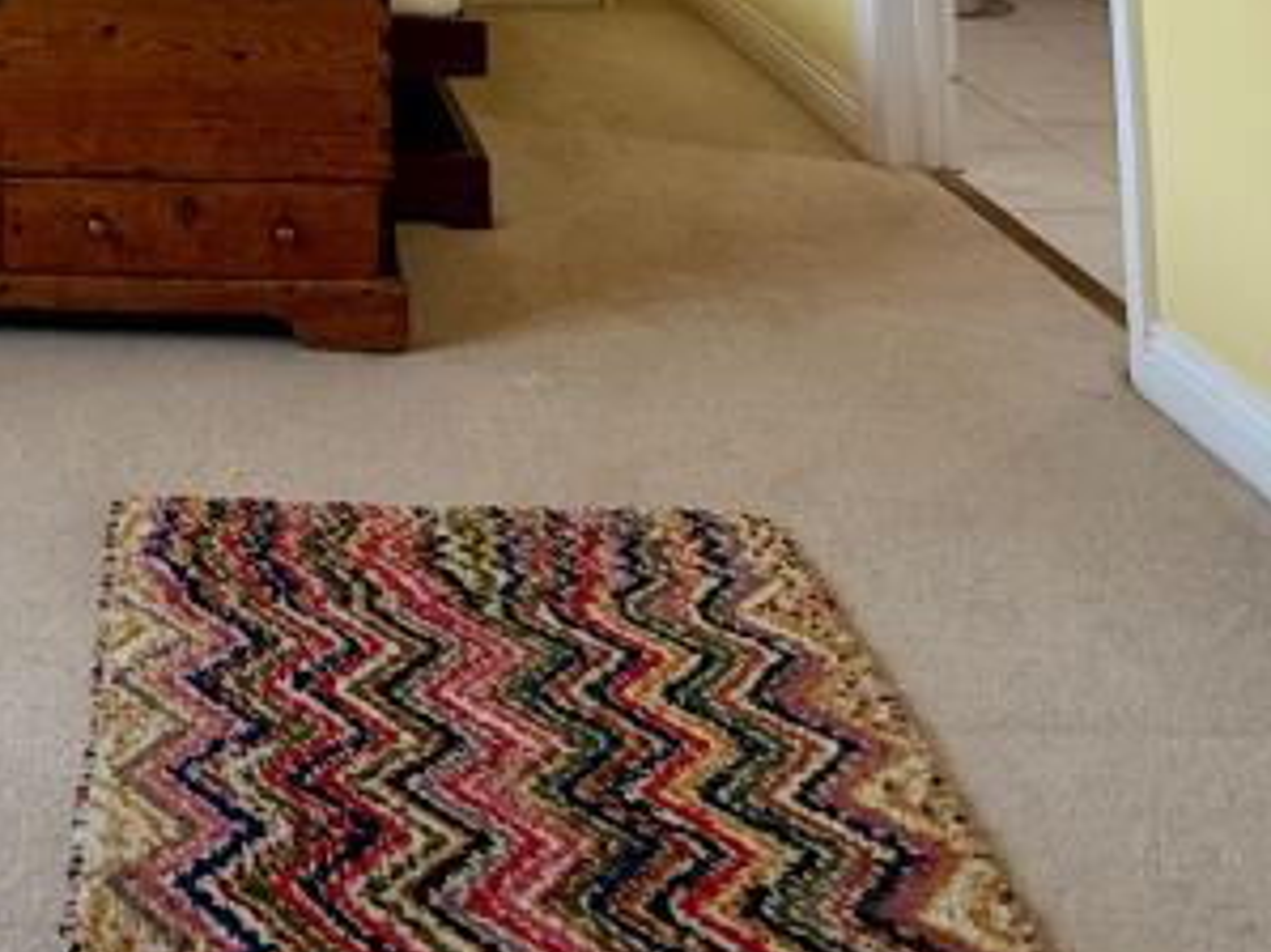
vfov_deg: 23.1
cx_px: 55
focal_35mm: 48
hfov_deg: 36.4
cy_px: -552
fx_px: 1762
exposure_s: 1/100
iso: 100
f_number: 2.2
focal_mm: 2.22
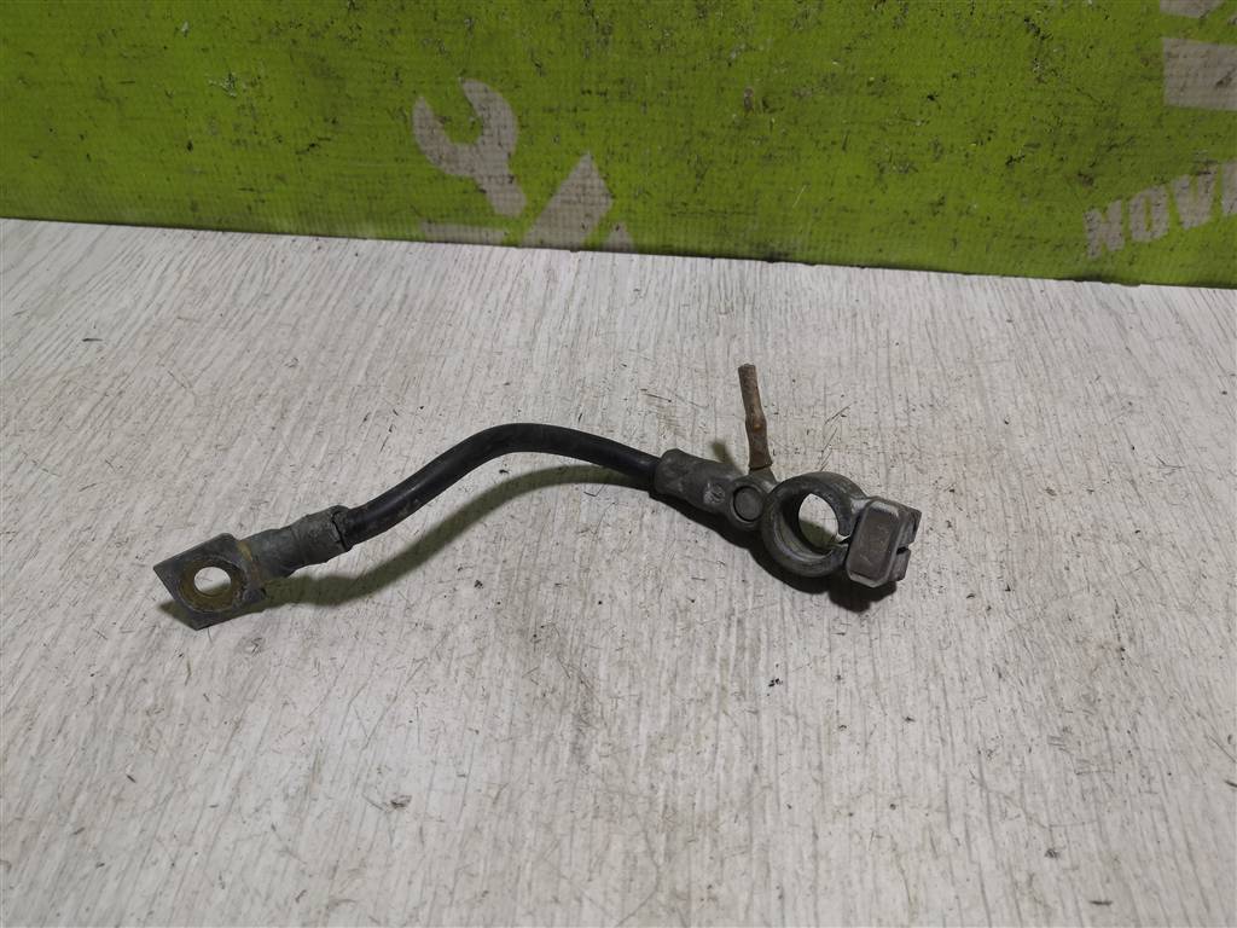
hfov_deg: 65.3
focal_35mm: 27
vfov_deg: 51.4
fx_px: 965
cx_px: 618
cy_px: 464
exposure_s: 1/100
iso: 80
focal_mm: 3.95
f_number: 1.8
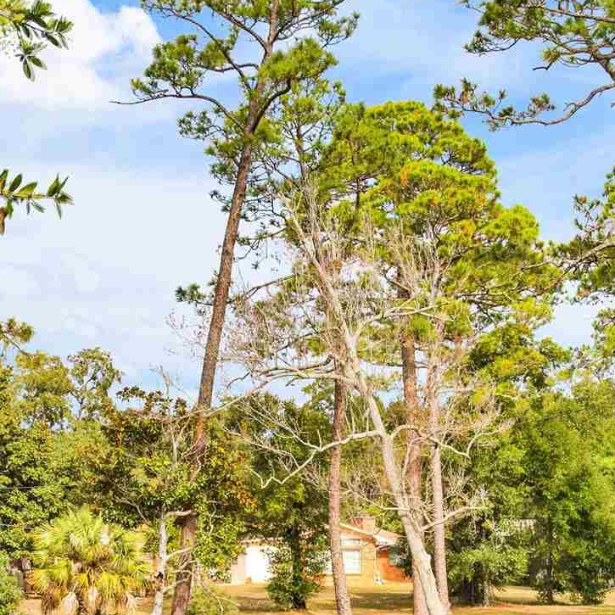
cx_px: 278
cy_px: 613
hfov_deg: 13.8
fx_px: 2533
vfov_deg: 13.7
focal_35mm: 126
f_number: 11
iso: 200
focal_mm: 35
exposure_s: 1/125
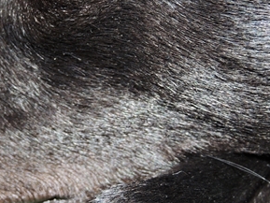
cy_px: 44
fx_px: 1038
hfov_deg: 14.7
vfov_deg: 11.1
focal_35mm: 133
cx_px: 46
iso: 200
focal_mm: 9.8
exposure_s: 1/40
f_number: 3.7
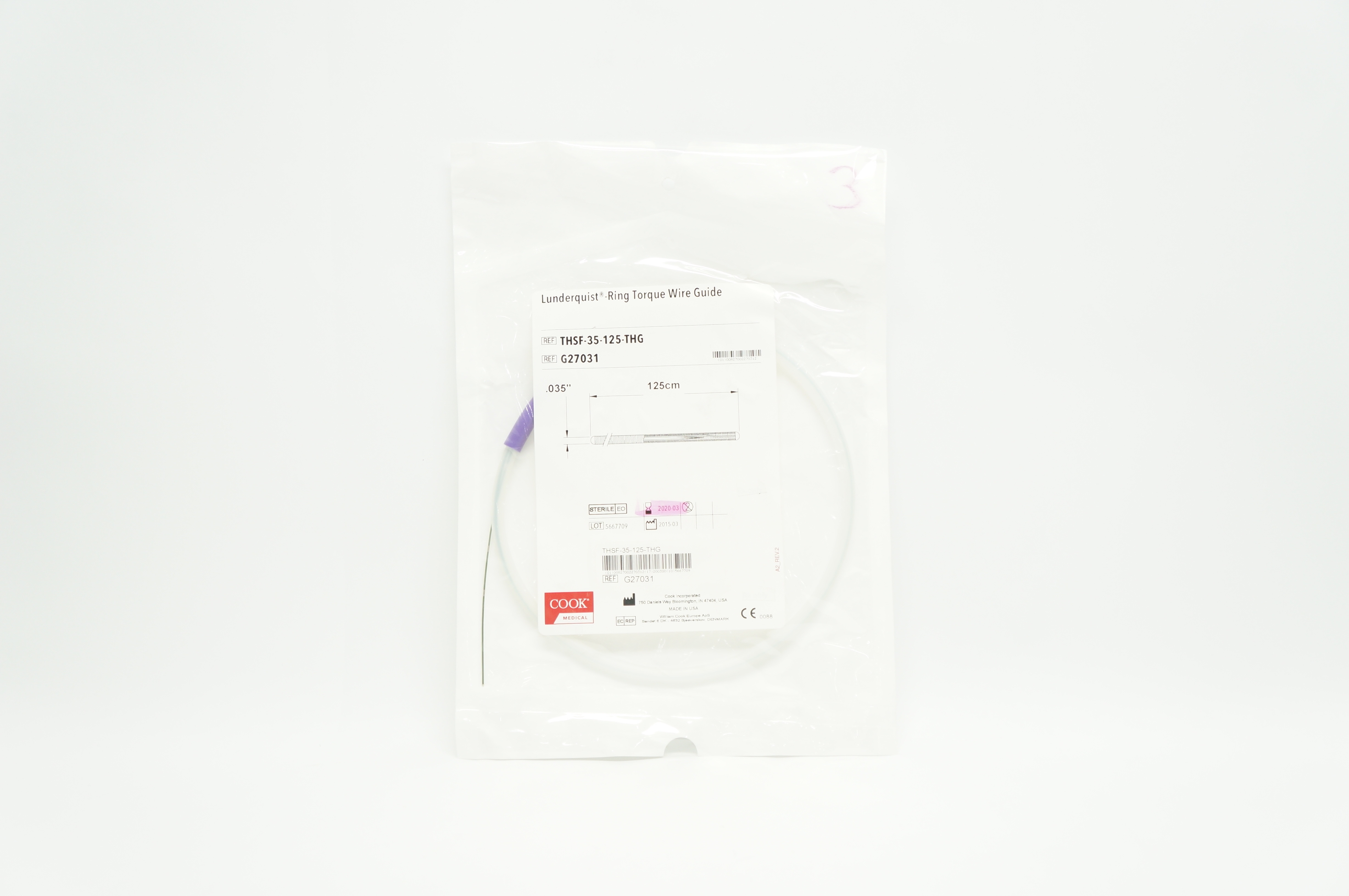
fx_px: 1404
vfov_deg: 35.4
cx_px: 674
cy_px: 448
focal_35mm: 38
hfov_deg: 51.3
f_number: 4.5
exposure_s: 1/100
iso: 400
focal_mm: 25
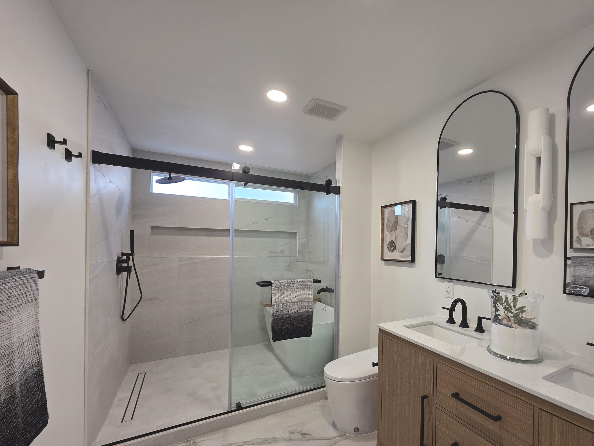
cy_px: 249
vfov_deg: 81.4
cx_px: 342
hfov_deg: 97.4
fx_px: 257
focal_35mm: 15
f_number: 1.9
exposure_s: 1/120
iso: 160
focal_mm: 2.2
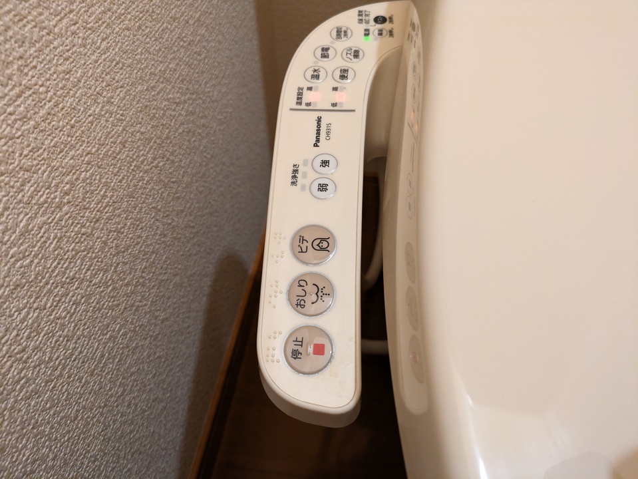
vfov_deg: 54.9
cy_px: 240
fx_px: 461
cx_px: 319
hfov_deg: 69.4
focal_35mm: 25
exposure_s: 1/40
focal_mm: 5.43
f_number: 1.89
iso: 477
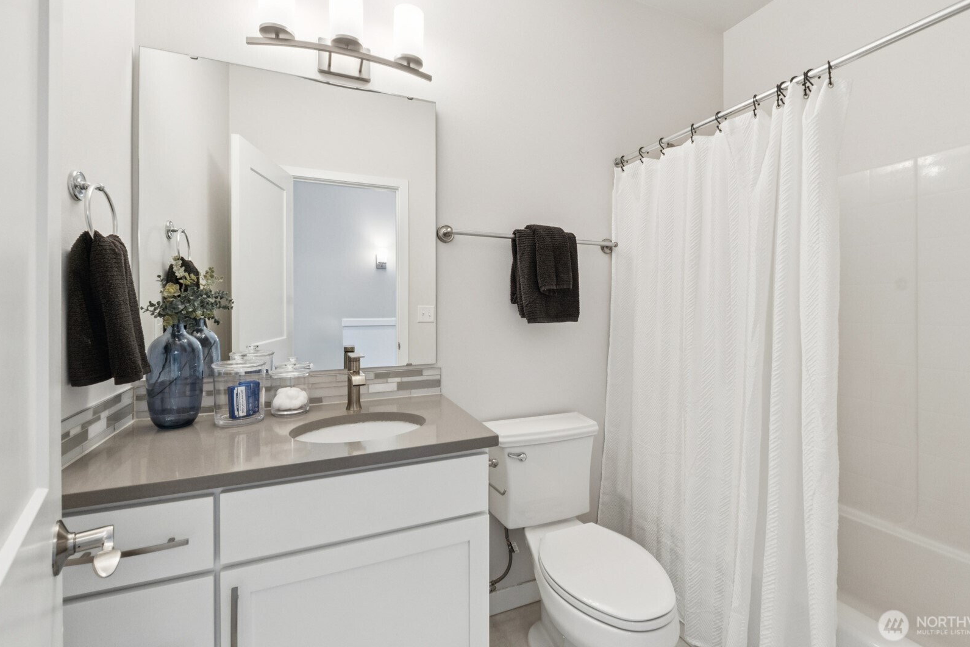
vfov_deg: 73.7
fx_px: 431
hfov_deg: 96.7
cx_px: 509
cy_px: 304
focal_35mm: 16
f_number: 9
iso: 250
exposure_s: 1/5
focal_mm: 10
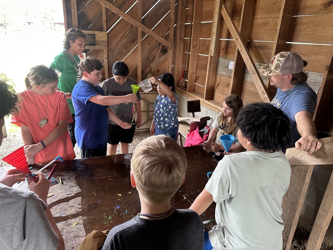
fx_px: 231
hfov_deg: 71.6
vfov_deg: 56.8
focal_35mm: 24
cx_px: 166
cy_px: 125
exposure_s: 1/60
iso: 250
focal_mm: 6.86
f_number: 1.78
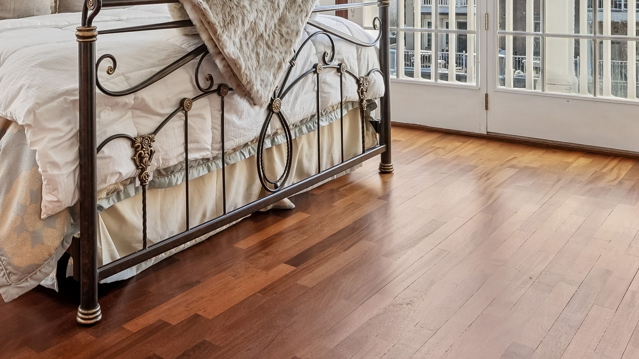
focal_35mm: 38
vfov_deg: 30.0
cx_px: 174
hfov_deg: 51.0
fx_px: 644
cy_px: 45
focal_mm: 14
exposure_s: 1/60
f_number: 8
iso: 320
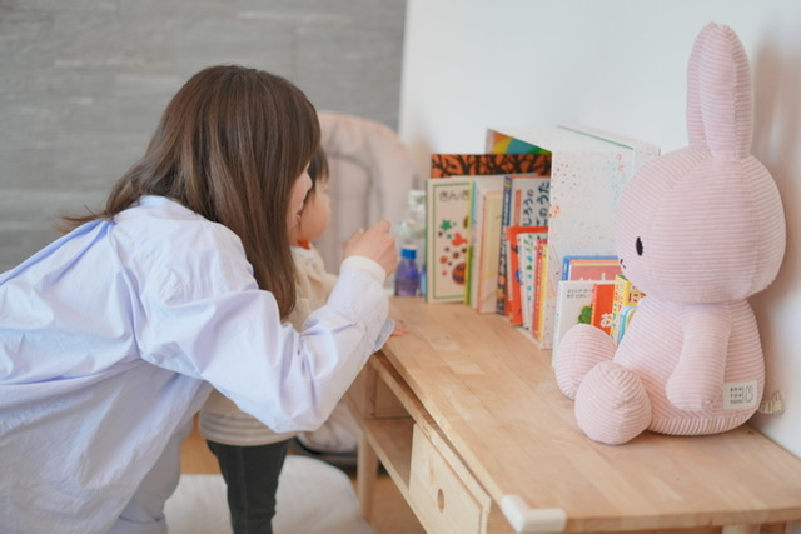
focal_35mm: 50
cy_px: 267
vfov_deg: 27.0
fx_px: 1113
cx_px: 400
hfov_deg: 39.6
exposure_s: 1/400
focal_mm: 50
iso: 200
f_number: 1.8
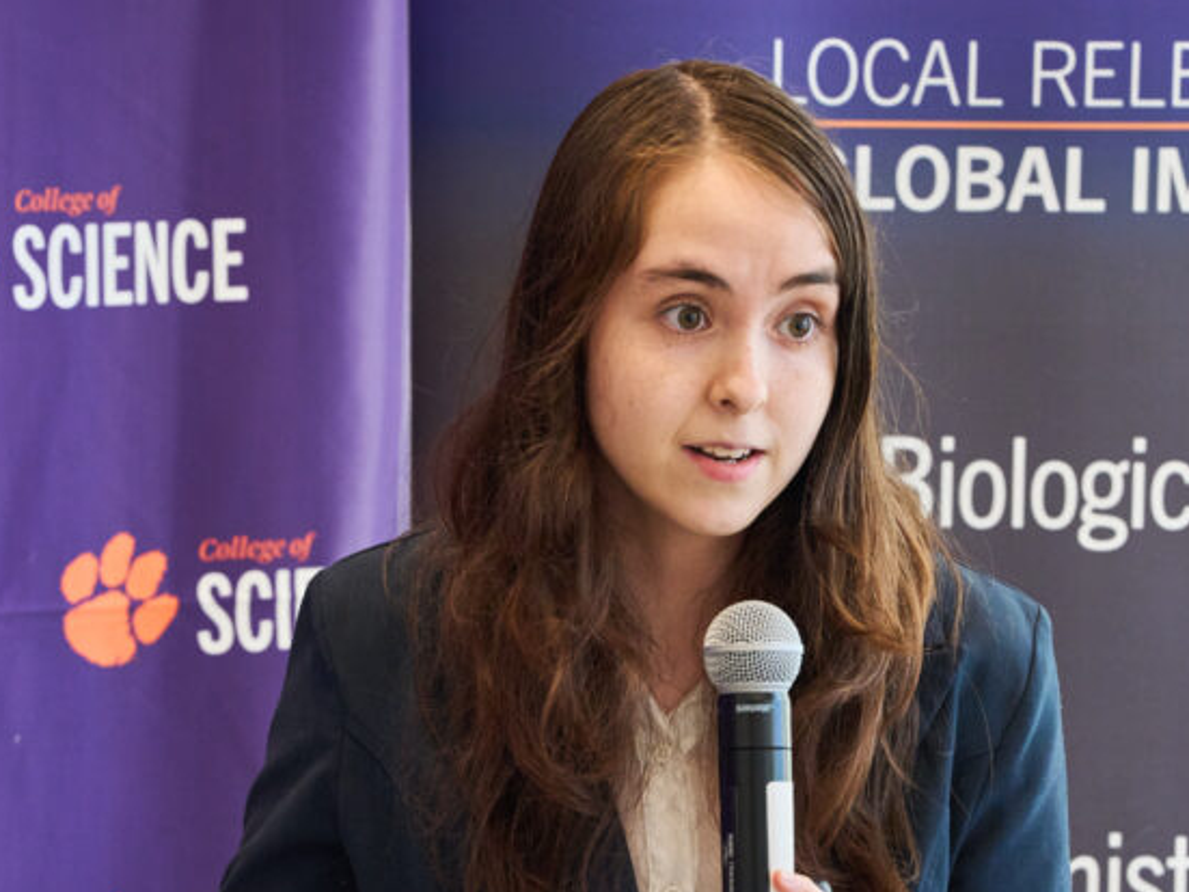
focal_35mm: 313
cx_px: 747
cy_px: 703
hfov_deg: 6.3
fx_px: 10735
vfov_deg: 4.8
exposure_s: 1/250
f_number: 5
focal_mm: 174.9
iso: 3200
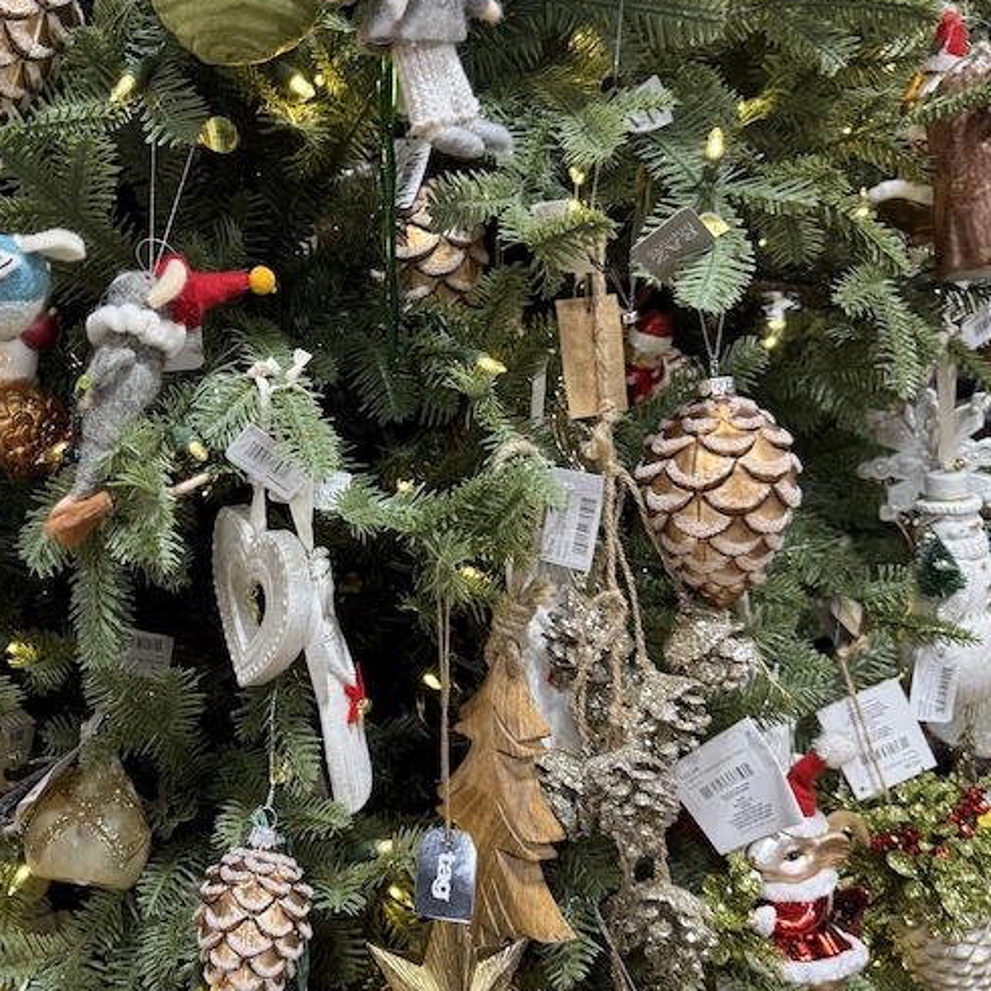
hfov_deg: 41.8
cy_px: 555
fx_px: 1263
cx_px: 269
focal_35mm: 39
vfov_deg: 42.8
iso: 160
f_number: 1.78
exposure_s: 1/60
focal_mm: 6.76
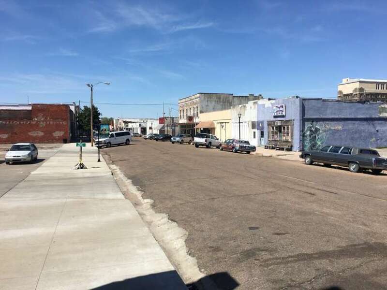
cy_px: 145
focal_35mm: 29
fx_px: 324
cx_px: 194
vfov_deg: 48.2
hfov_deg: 61.7
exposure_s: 1/2137
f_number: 2.2
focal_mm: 4.15
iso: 25
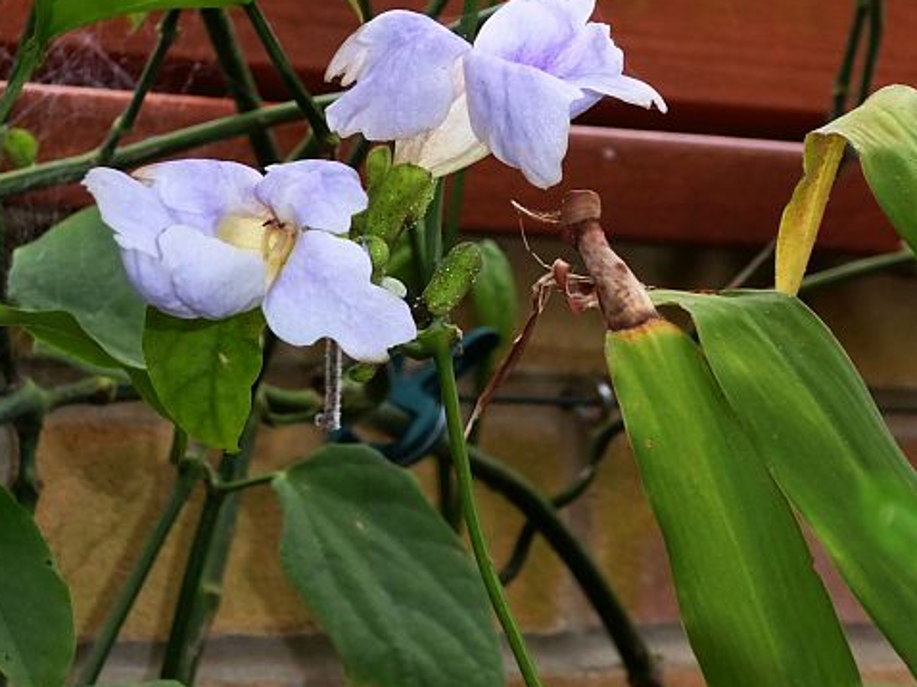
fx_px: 4078
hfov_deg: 12.8
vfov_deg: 9.6
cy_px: 234
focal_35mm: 154
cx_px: 341
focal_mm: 20.6
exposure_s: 1/60
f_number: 5.1
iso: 800
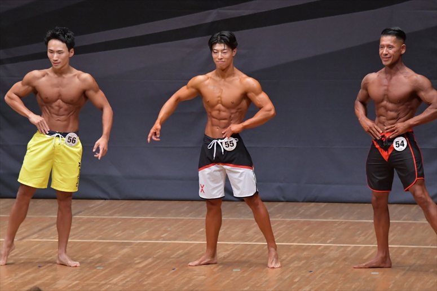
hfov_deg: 7.6
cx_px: 218
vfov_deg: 5.1
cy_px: 146
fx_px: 3276
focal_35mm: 270
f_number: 5.6
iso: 6400
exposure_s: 1/400
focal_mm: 180
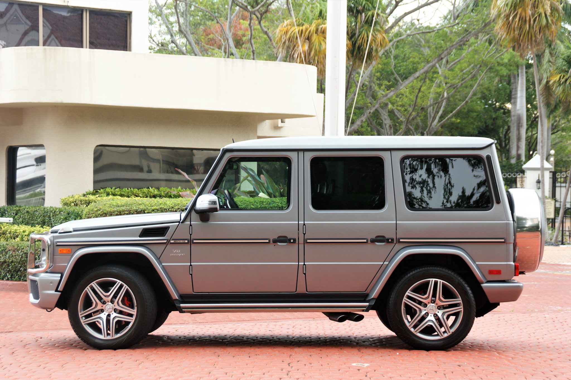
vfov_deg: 13.0
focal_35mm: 105
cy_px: 190
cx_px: 286
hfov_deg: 19.5
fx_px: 1664
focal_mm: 70
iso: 100
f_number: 6.3
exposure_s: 1/25
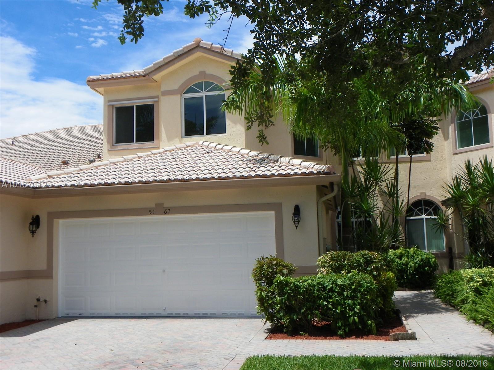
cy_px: 185
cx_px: 247
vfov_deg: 38.7
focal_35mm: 37
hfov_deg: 50.1
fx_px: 528
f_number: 6.3
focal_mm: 6.6
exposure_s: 1/400
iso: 64
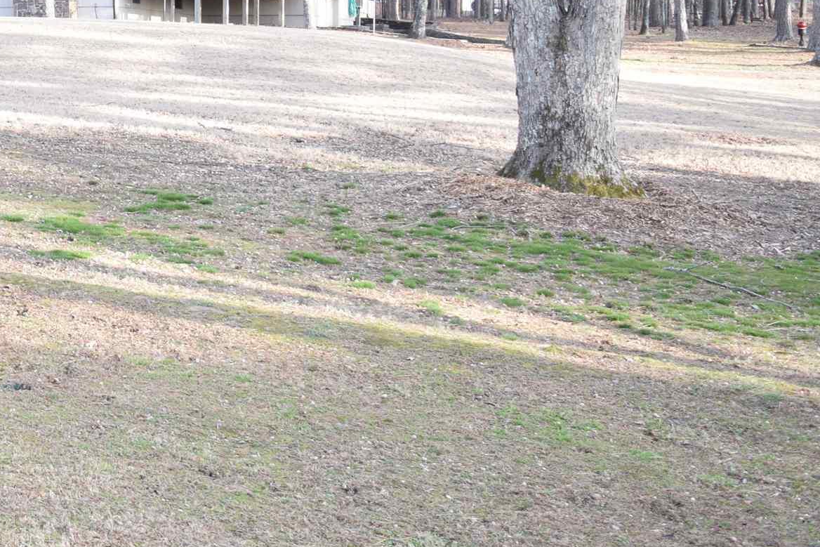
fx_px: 1617
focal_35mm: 71
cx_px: -168
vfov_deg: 18.6
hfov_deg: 25.5
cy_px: -20
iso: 100
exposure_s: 1/80
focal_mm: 18
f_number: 3.5
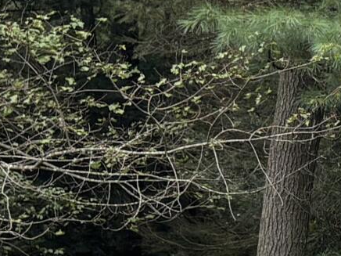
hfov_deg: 9.5
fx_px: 1763
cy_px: 311
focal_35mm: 179
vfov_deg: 8.2
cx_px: 886
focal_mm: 5.96
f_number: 1.6
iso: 40
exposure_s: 1/199
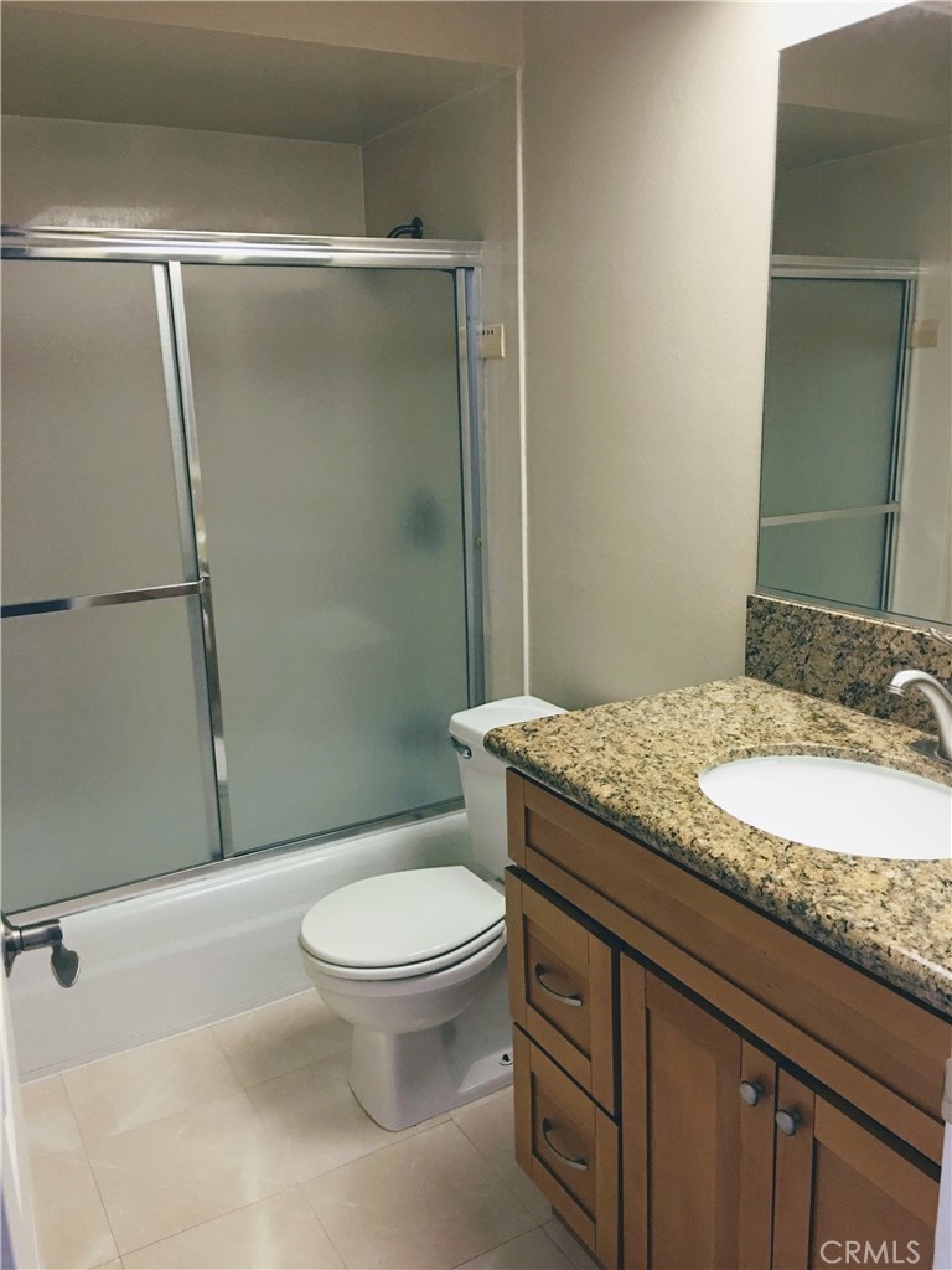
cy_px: 635
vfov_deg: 61.7
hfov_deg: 48.2
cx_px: 476
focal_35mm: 29
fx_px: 1063
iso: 100
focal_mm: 4.15
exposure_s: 1/15
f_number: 2.2
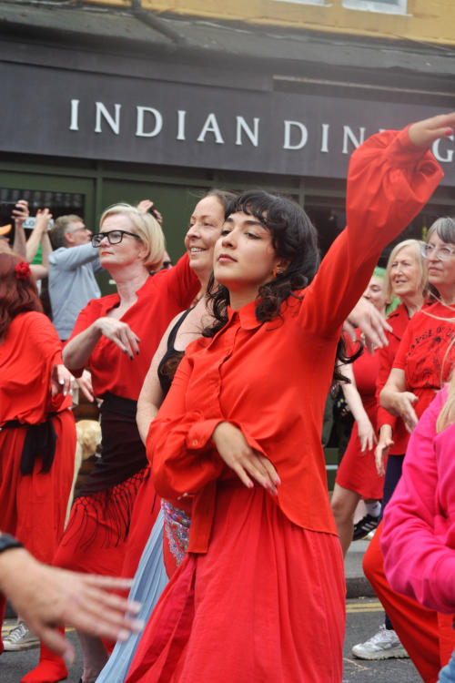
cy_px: 342
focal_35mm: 112
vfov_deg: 18.2
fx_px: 2133
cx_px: 228
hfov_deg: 12.2
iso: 800
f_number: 10
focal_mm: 75
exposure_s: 1/400
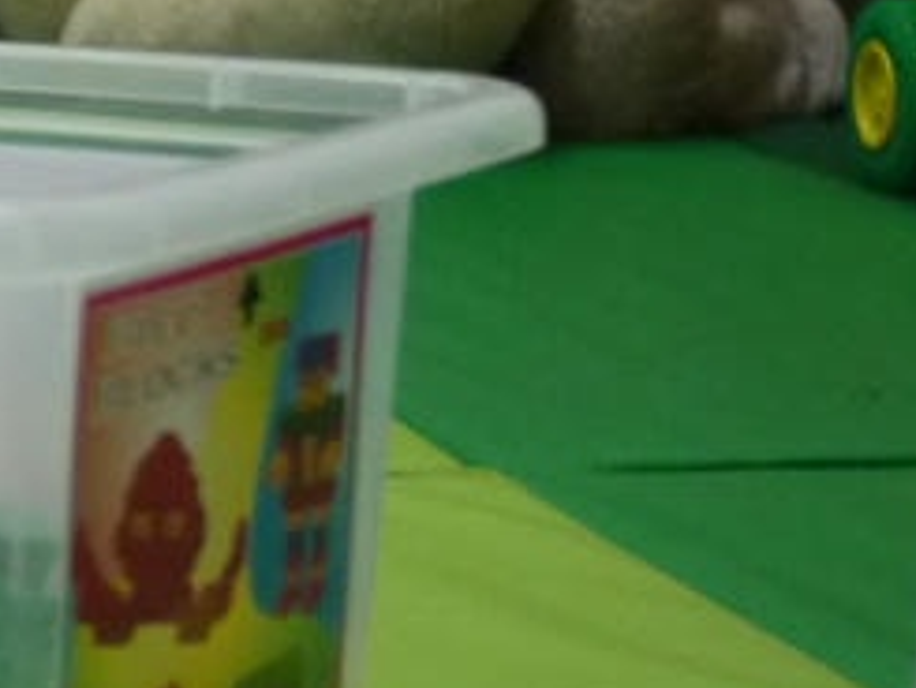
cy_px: 90
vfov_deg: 7.6
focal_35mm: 196
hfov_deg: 9.5
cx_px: -879
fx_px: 5189
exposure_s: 1/50
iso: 800
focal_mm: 20
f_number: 1.7
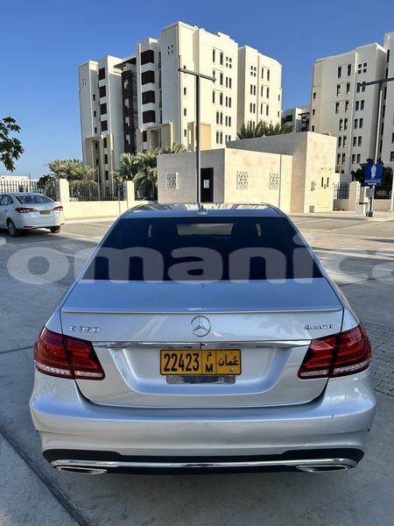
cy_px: 263
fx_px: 395
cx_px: 197
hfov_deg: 53.1
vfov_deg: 67.3
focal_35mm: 26
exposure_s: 1/3704
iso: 50
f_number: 1.5
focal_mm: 5.7
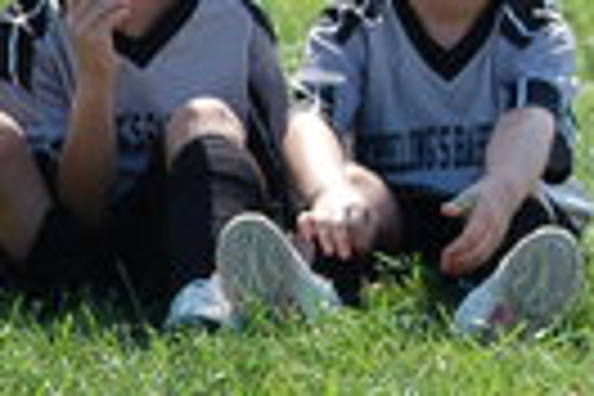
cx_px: 1107
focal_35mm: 654
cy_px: -50
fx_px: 10790
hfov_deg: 3.1
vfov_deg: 2.1
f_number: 5.6
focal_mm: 90
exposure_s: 1/500
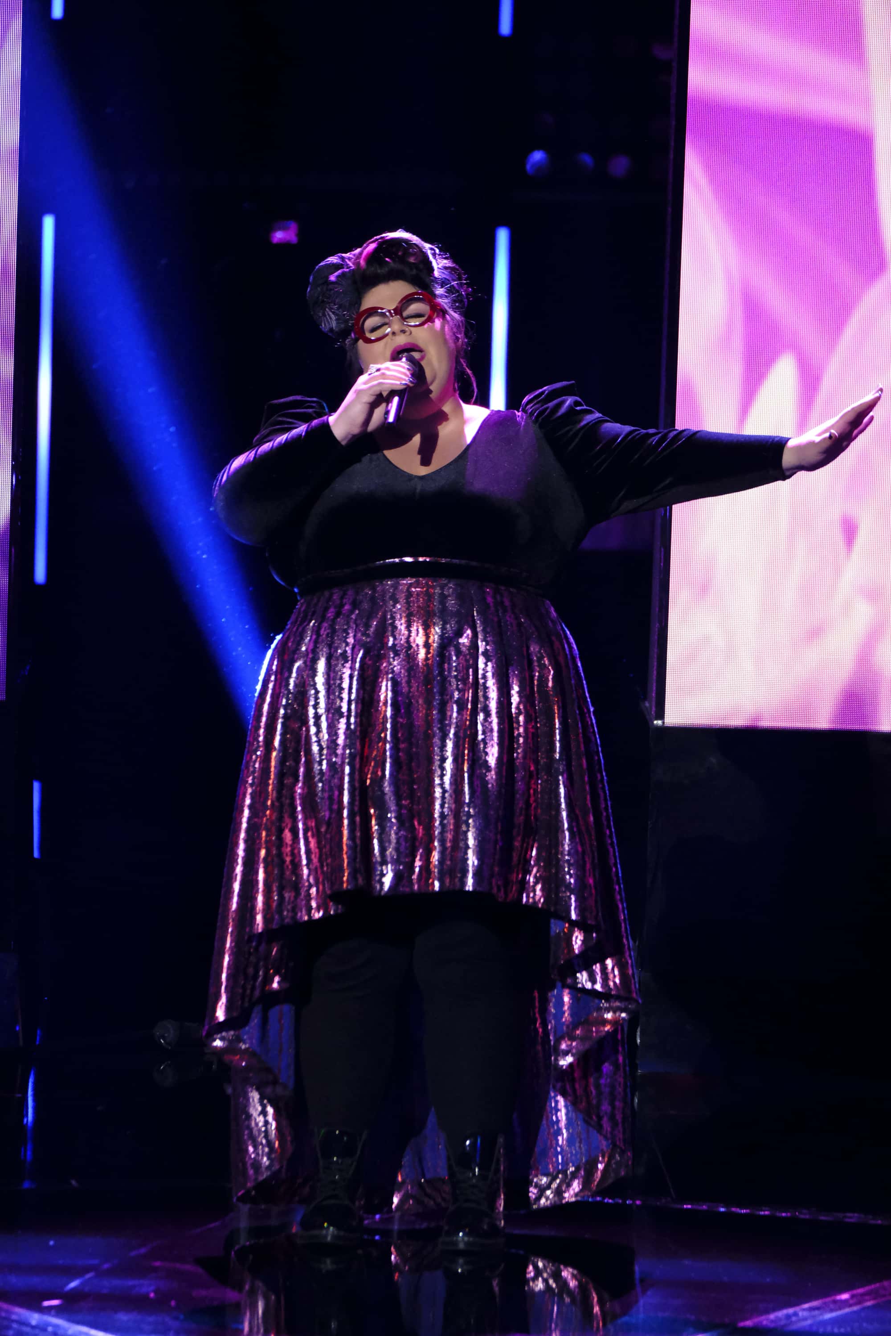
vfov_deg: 5.6
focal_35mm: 365
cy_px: 668
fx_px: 13550
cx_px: 446
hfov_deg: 3.8
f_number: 5
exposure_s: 1/125
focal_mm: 243.3
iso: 8000
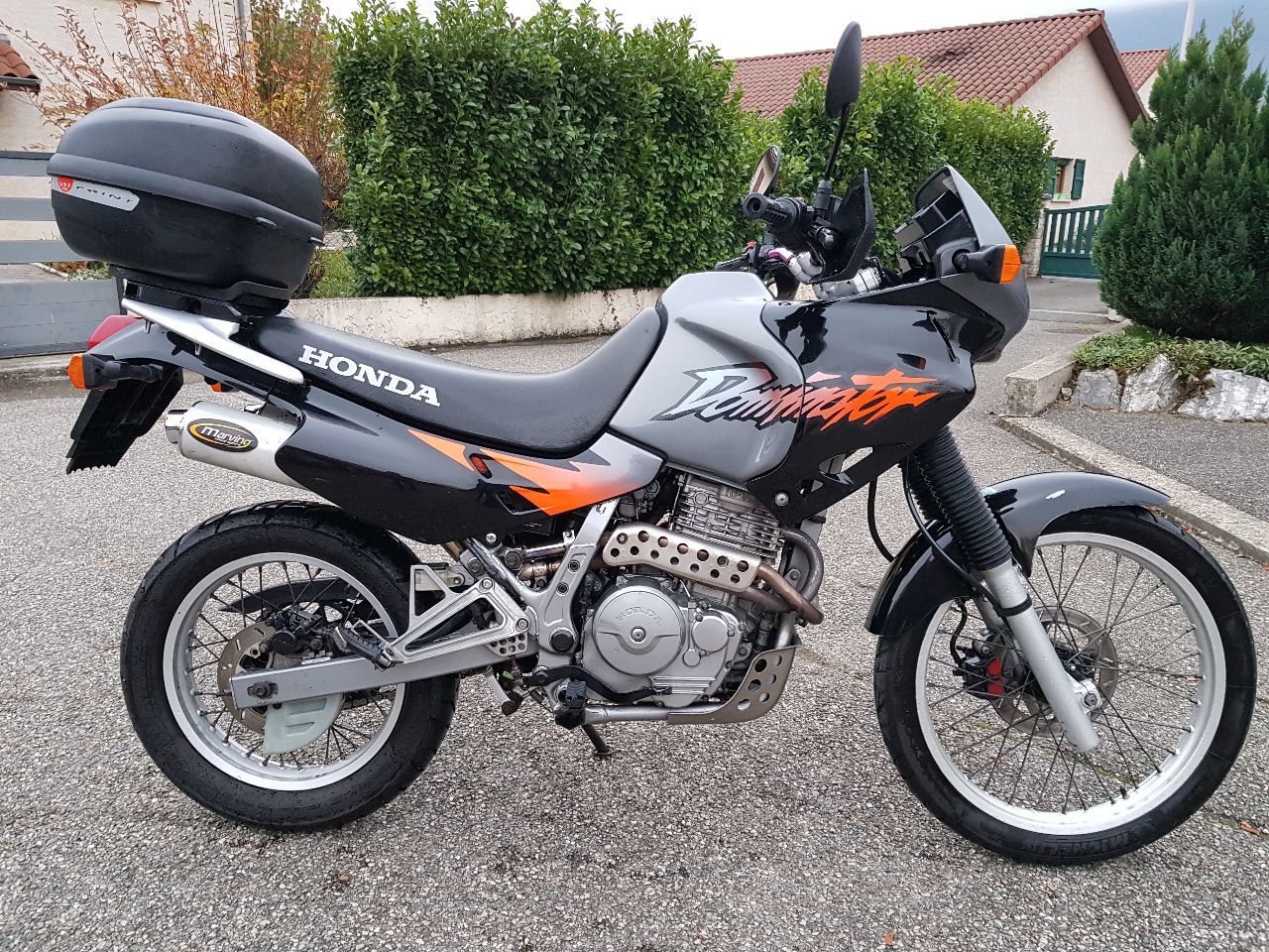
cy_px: 476
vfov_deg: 53.1
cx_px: 634
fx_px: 953
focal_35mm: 26
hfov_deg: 67.3
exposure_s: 1/50
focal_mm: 4.2
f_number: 1.7
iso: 160
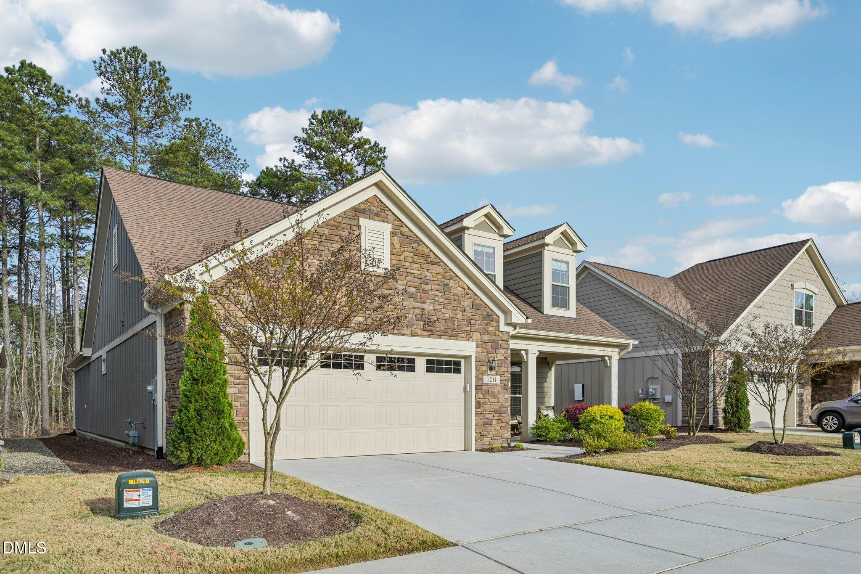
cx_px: 430
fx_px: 538
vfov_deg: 56.1
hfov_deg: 77.3
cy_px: 287
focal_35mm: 22
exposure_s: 1/320
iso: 100
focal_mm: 22.5
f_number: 8
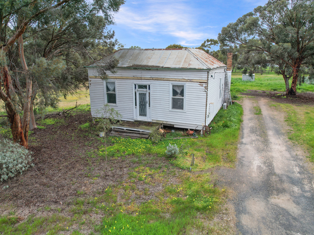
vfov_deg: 56.8
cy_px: 118
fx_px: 218
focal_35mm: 24
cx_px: 158
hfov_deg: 71.6
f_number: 2.8
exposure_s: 1/1000
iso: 100
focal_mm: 8.38
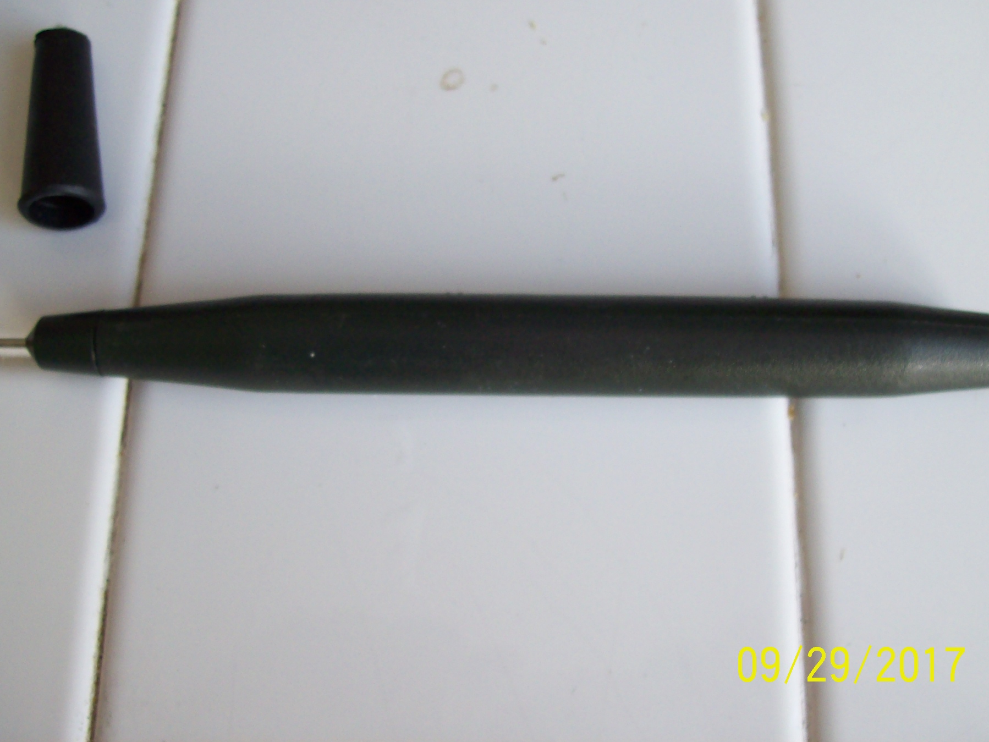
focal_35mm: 41
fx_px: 1172
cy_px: 326
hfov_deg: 45.8
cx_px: 484
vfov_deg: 35.1
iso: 129
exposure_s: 1/64
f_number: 2.7
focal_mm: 6
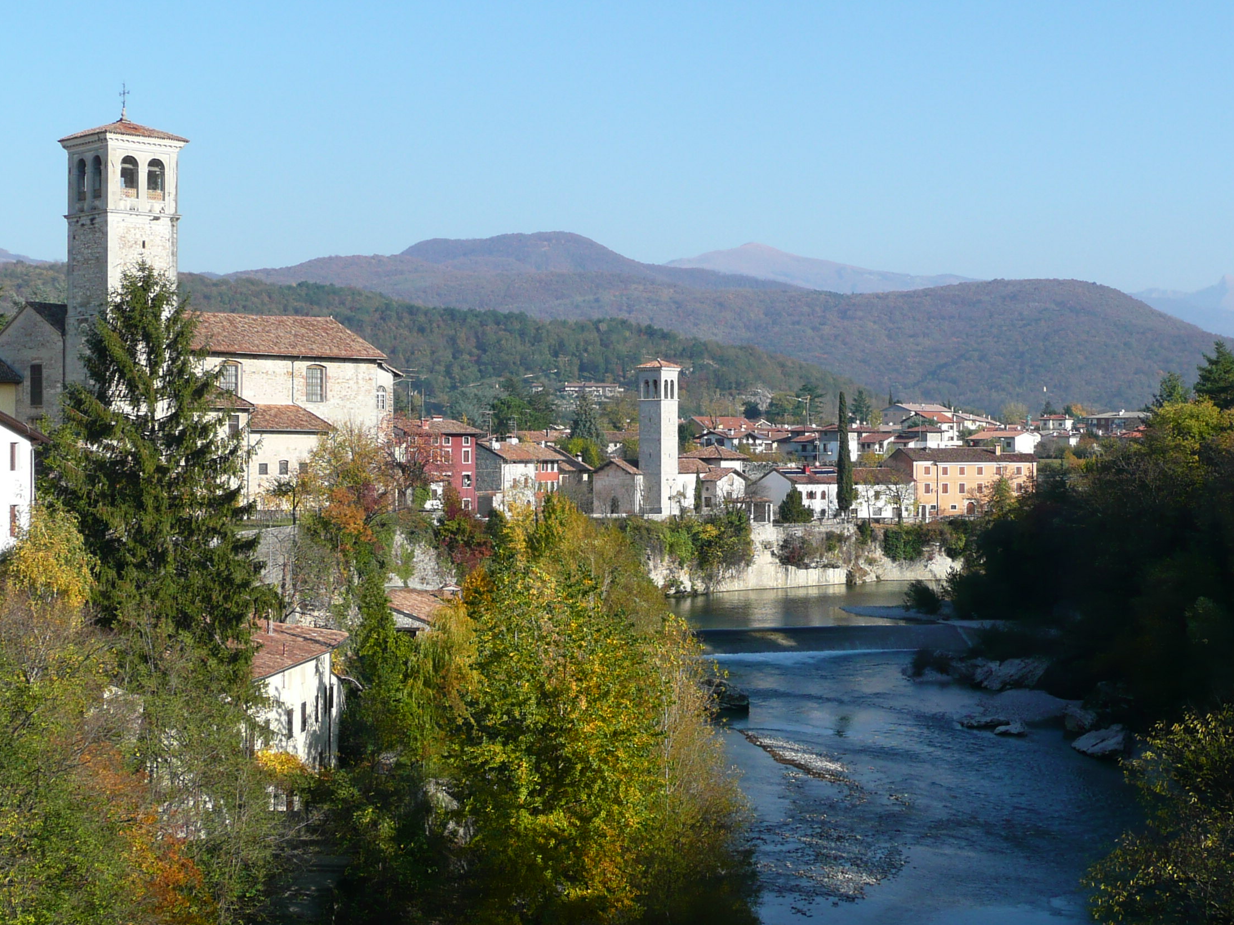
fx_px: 2032
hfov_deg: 33.8
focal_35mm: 57
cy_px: 455
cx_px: 637
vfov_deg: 25.7
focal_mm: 7.3
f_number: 4.1
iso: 100
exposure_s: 1/500
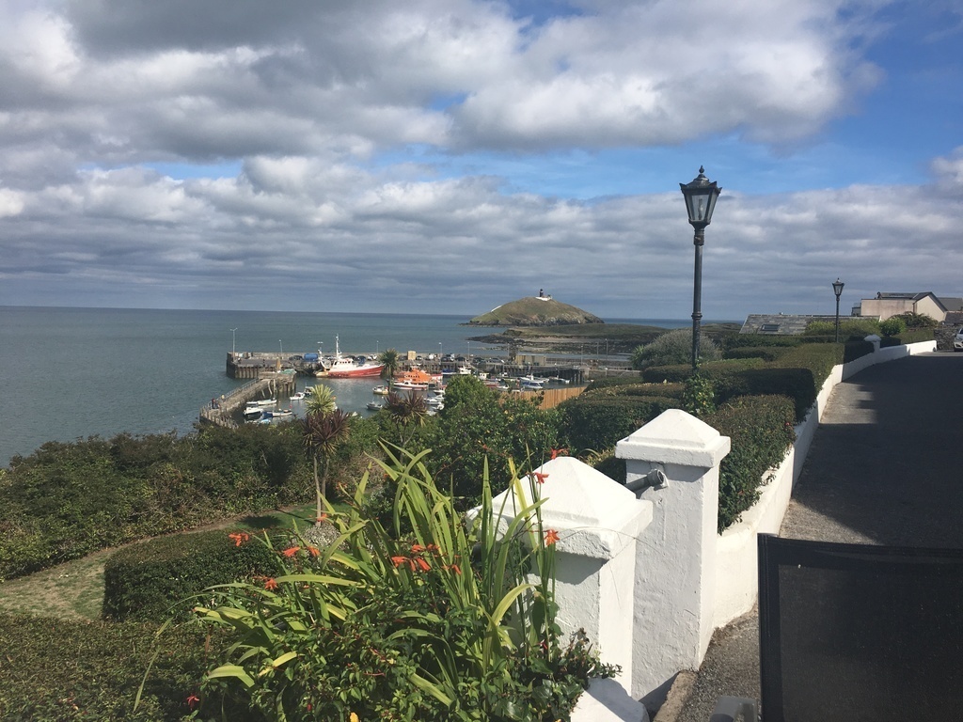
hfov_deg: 61.7
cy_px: 361
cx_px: 482
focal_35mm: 29
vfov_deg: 48.2
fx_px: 807
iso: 25
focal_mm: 4.15
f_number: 2.2
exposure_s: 1/2653
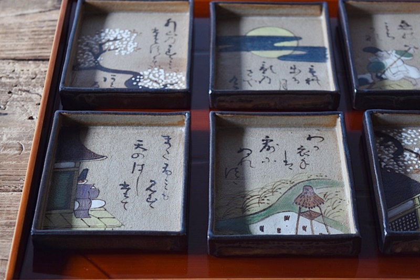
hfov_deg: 24.6
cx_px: 210
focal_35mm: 82
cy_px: 140
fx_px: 962
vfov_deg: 16.5
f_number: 5.6
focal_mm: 55
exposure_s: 1/2
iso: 400
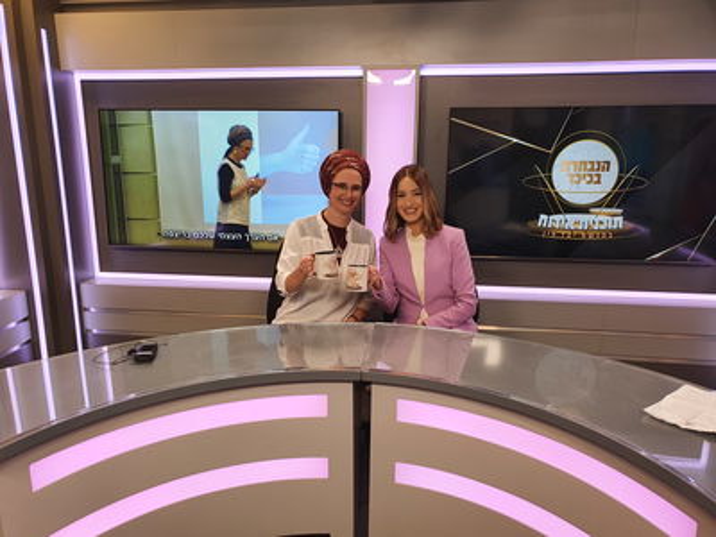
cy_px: 268
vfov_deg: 53.1
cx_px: 358
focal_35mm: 26
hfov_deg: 67.3
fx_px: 538
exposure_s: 1/100
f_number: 2.4
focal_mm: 4.32
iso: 64
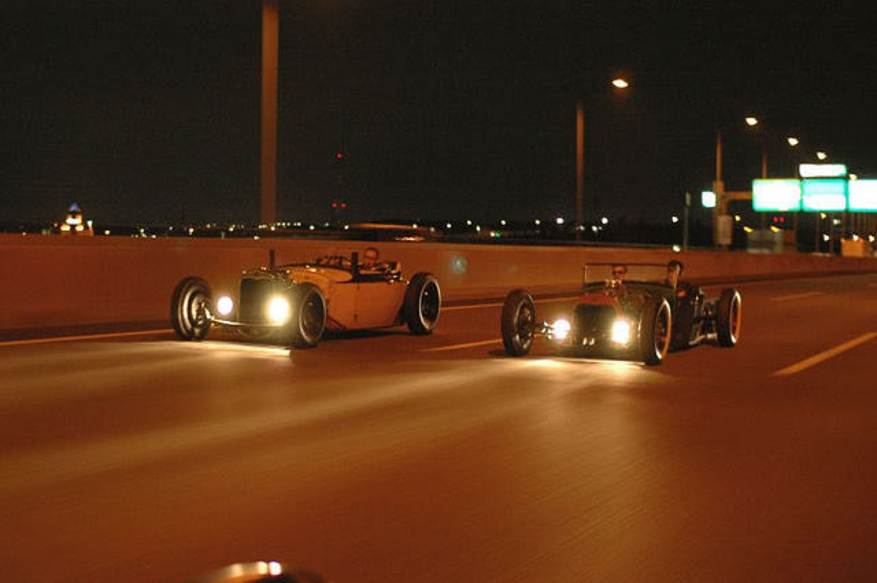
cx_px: 438
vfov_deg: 29.8
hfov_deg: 43.7
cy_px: 292
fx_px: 1095
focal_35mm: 45
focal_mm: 30
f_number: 1.4
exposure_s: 1/25
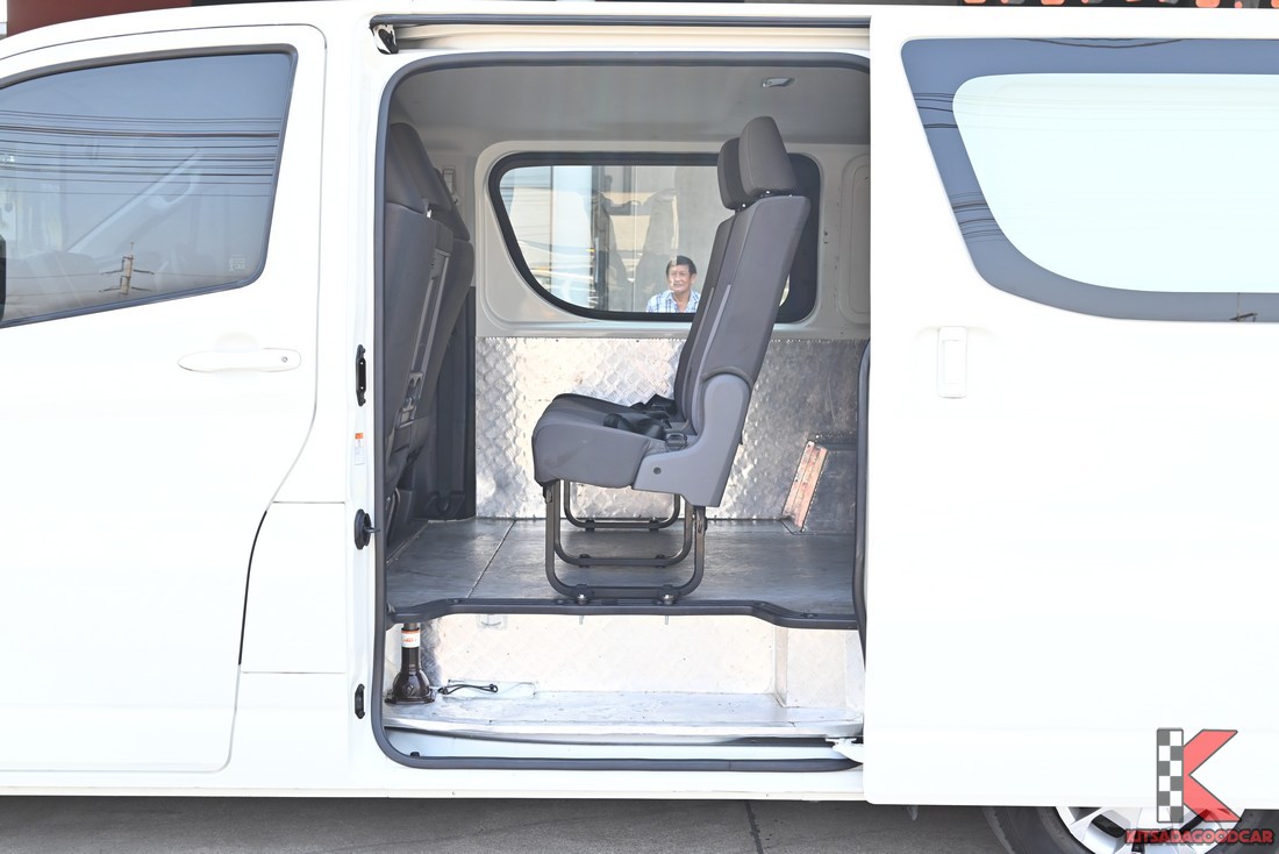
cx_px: 640
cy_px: 427
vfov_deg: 34.2
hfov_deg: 49.5
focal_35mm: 39
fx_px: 1386
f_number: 6.7
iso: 400
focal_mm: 39
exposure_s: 1/180
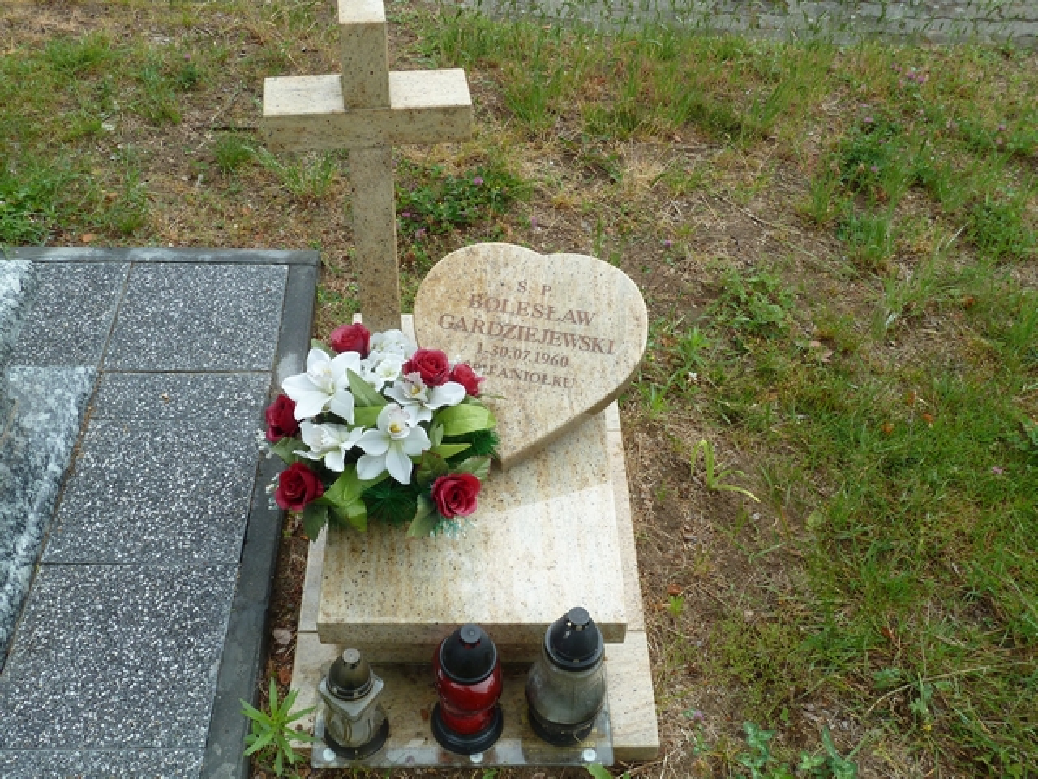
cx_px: 519
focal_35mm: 37
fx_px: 1109
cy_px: 390
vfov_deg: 38.7
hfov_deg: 50.1
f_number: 4
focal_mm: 6.1
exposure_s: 1/160
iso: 80
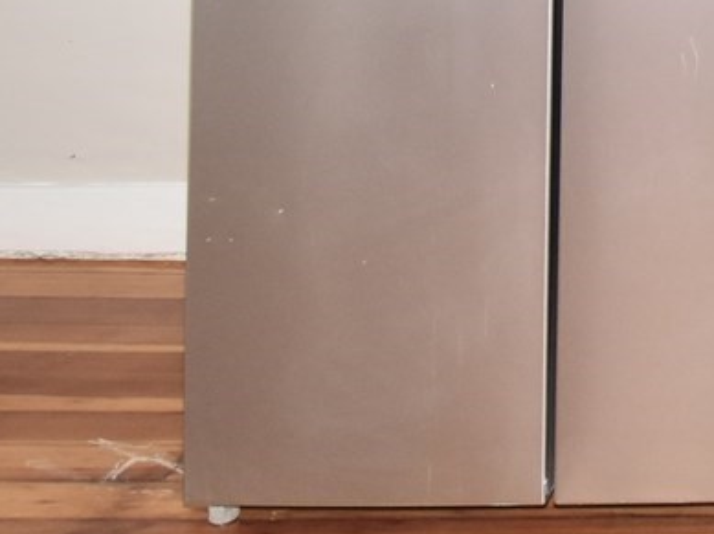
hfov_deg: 21.5
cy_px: -557
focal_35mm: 76
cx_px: 1072
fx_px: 1566
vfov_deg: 15.3
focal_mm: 10
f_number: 5
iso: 800
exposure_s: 1/100
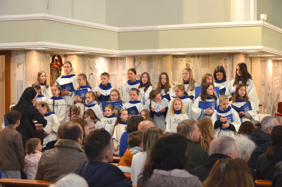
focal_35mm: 87
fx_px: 680
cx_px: 141
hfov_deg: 23.4
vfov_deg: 15.6
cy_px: 94
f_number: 5
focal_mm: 58
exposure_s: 1/50
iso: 1250
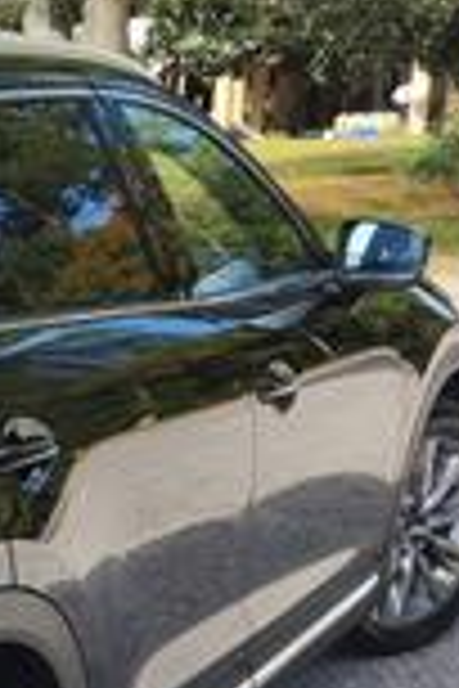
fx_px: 1511
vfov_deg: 25.3
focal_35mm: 79
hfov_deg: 14.1
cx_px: -504
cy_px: 531
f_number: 1.8
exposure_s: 1/437
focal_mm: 5.4
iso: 20
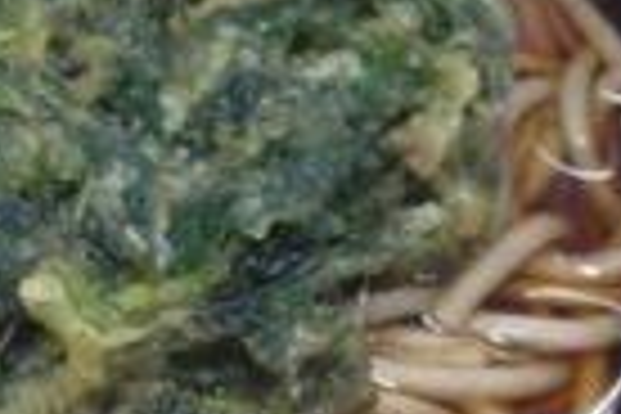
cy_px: 171
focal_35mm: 148
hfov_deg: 13.6
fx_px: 2553
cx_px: -63
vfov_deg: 9.3
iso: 64
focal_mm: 4.28
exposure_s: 1/20
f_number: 2.4
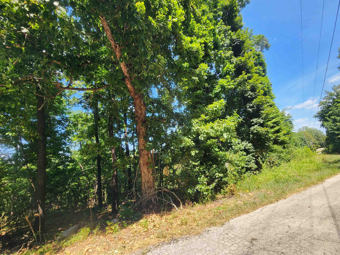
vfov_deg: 89.9
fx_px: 128
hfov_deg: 106.2
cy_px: 128
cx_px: 170
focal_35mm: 13
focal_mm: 2.2
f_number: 2.2
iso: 50
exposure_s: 1/461
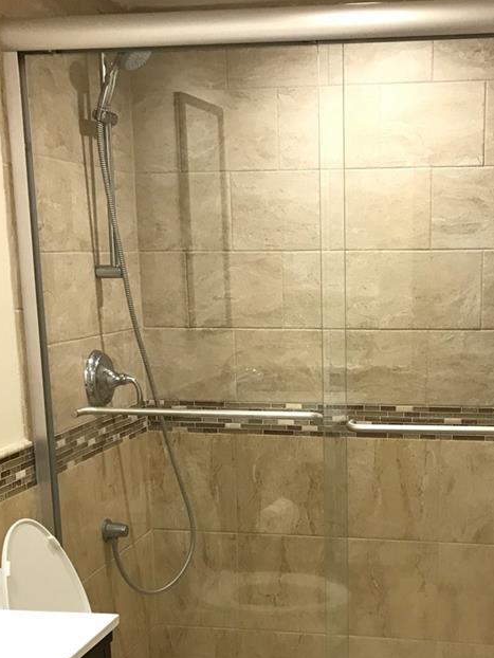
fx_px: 1027
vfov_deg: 34.6
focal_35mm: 54
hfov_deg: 26.9
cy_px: 509
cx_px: 334
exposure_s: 1/24
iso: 40
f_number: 1.8
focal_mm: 3.99
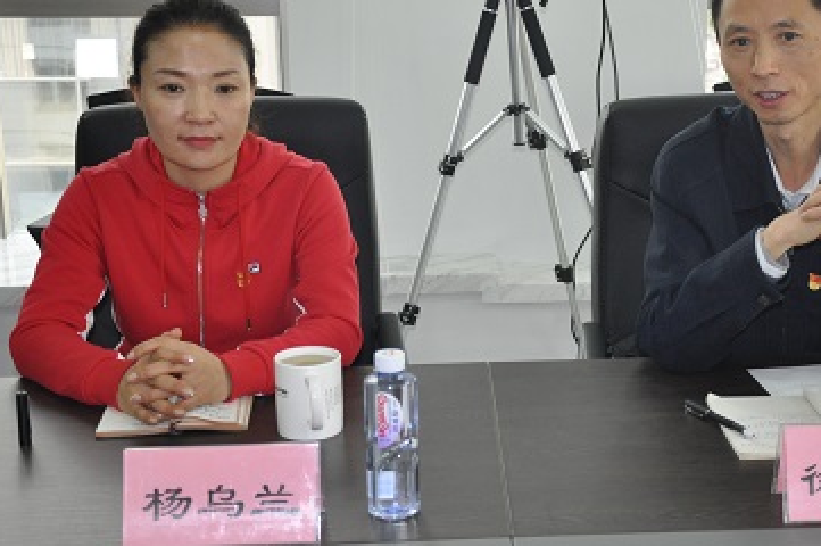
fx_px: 1656
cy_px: 250
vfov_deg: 18.7
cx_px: 519
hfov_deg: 27.7
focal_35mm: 73
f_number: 4.5
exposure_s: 1/125
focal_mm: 35
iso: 800
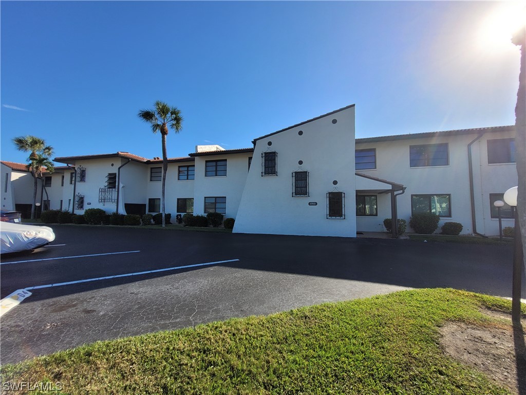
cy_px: 198
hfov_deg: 106.2
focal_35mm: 13
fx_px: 198
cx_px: 263
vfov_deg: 89.9
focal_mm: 1.74
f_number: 2.2
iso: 40
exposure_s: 1/1636
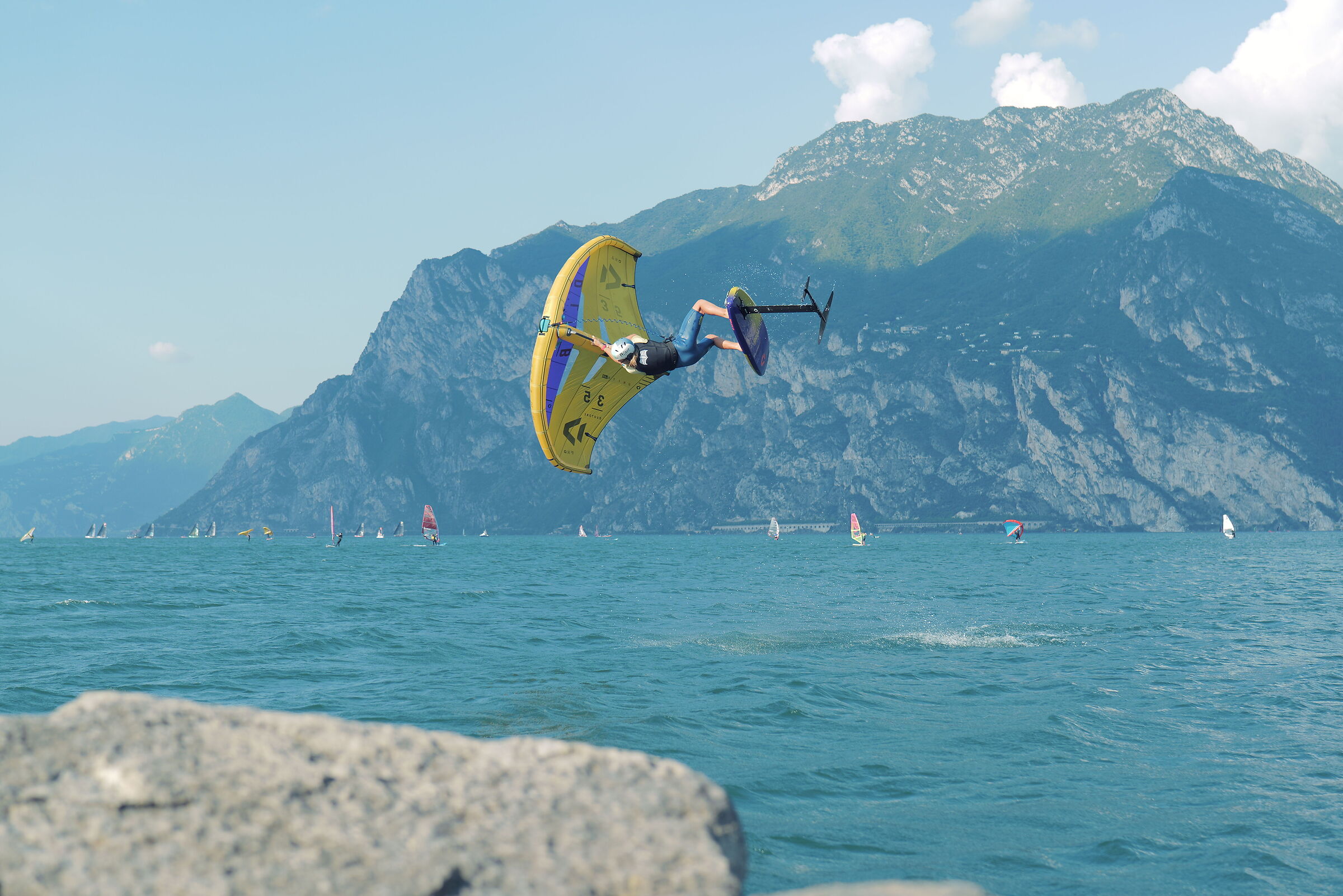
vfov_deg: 27.0
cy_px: 448
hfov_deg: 39.6
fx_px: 1865
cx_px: 672
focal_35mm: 50
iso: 250
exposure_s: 1/1000
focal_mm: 50
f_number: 3.5
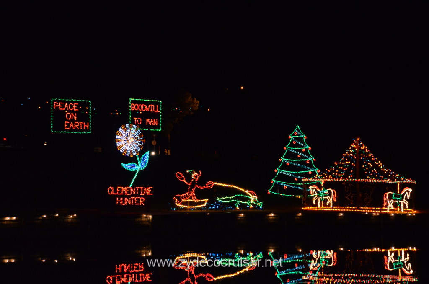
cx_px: 214
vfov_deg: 11.4
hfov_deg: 17.1
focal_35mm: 120
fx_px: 1427
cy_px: 142
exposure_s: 1/60
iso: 4000
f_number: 5
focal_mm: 80
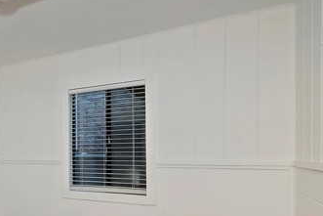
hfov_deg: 54.6
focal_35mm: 29
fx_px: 260
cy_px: 149
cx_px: 27
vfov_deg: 44.2
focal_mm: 10
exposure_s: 1/30
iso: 400
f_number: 8
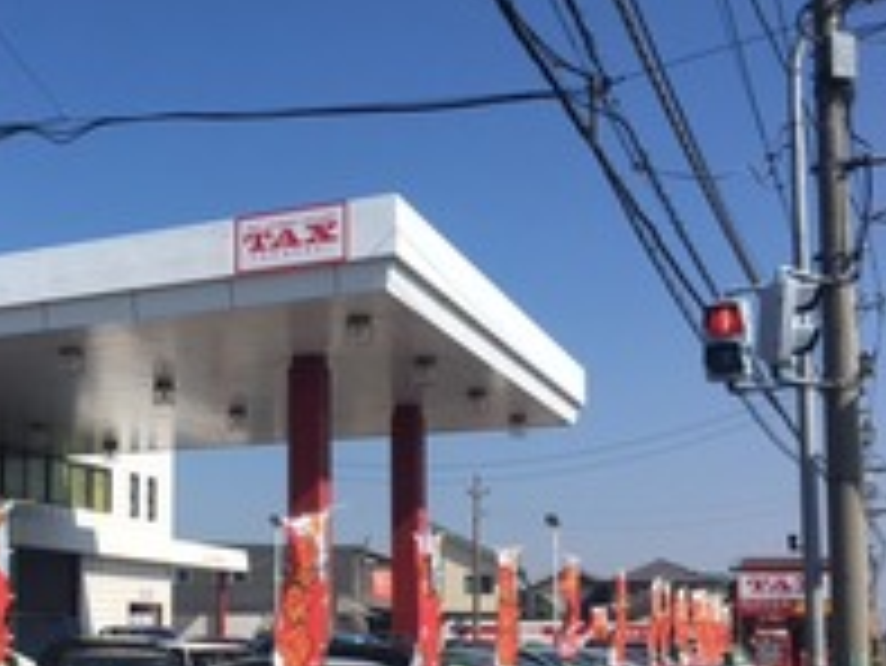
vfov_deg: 28.2
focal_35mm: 51
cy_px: 500
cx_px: 117
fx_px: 1306
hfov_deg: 35.6
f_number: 2.2
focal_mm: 4.15
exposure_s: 1/2137
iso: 25
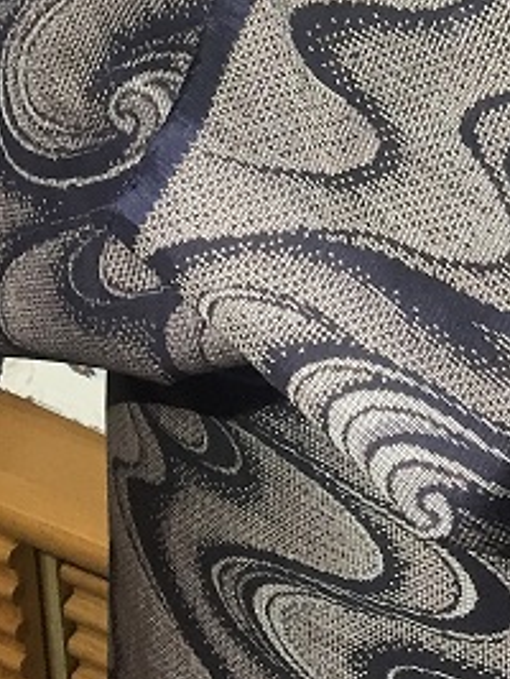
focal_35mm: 93
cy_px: -315
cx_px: 525
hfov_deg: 15.6
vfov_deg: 18.8
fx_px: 1824
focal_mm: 4.15
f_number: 2.2
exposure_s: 1/30
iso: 50
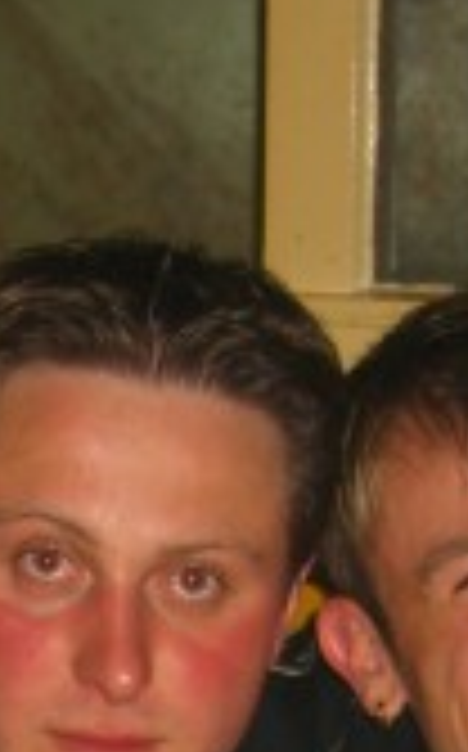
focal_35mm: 145
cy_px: 923
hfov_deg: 8.9
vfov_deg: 14.0
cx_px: -68
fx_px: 2967
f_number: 2.8
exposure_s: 1/60
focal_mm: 7.9
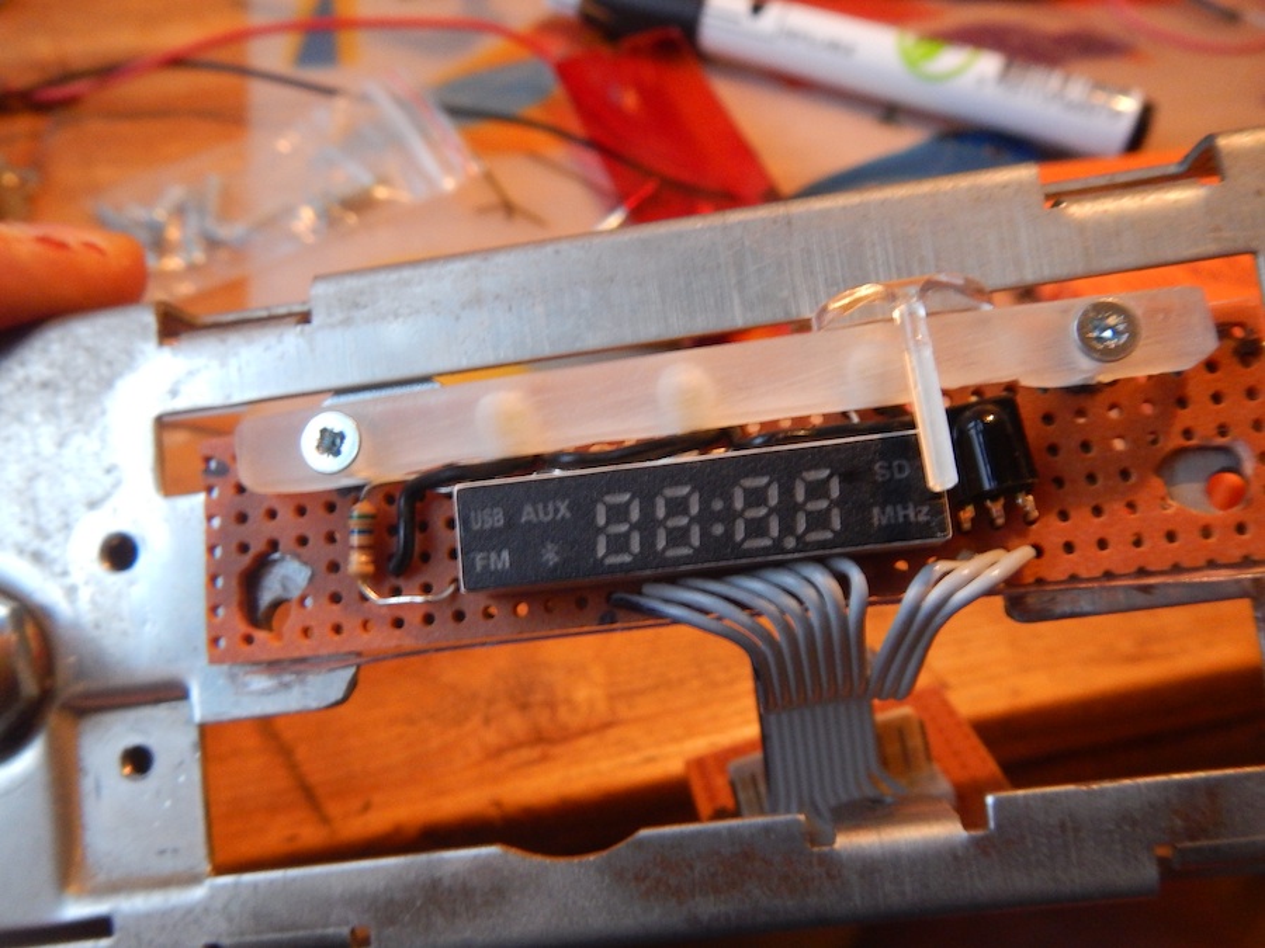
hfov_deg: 55.4
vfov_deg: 42.9
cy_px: 474
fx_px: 1206
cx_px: 632
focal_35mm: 33
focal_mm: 5.9
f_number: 3.9
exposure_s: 1/8
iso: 450
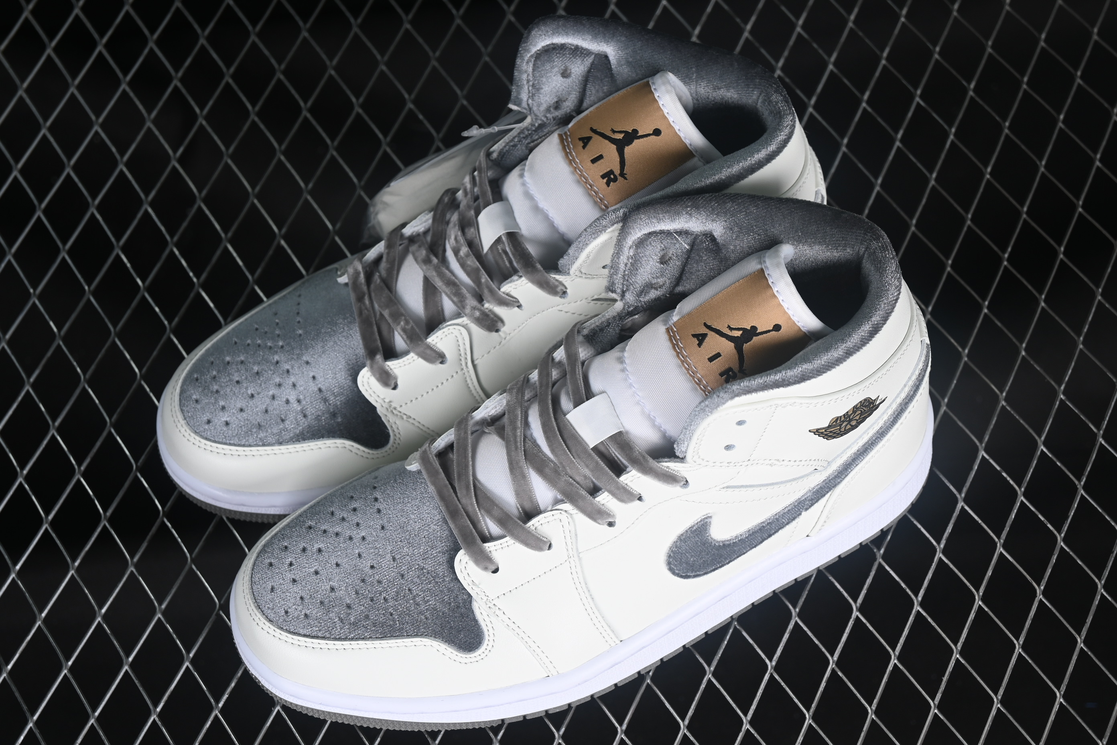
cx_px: 558
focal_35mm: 75
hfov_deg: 27.0
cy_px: 372
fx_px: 2327
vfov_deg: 18.2
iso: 160
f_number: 7.1
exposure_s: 1/80
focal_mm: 50
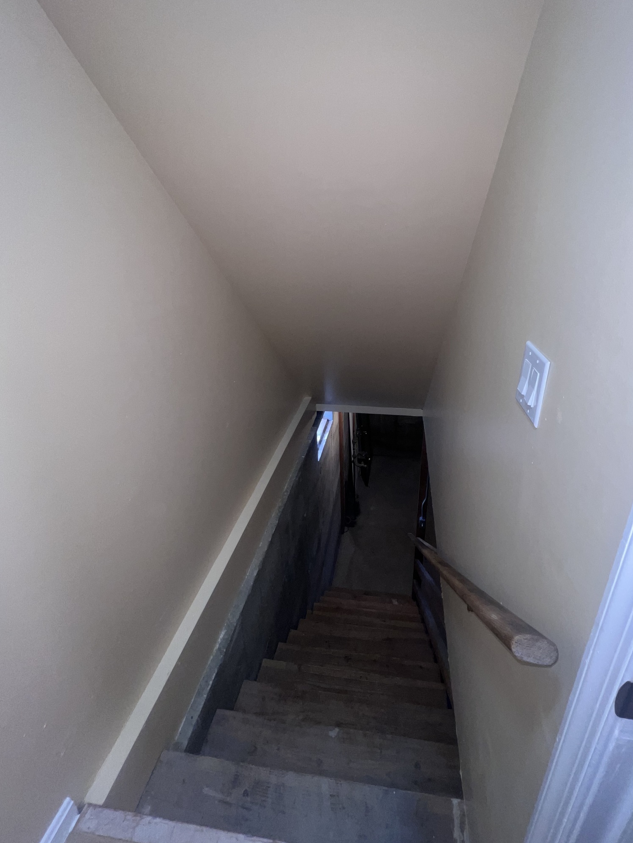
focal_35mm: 15
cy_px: 380
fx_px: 366
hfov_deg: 81.6
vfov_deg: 97.9
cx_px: 345
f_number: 1.8
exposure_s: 1/60
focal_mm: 1.57
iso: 80
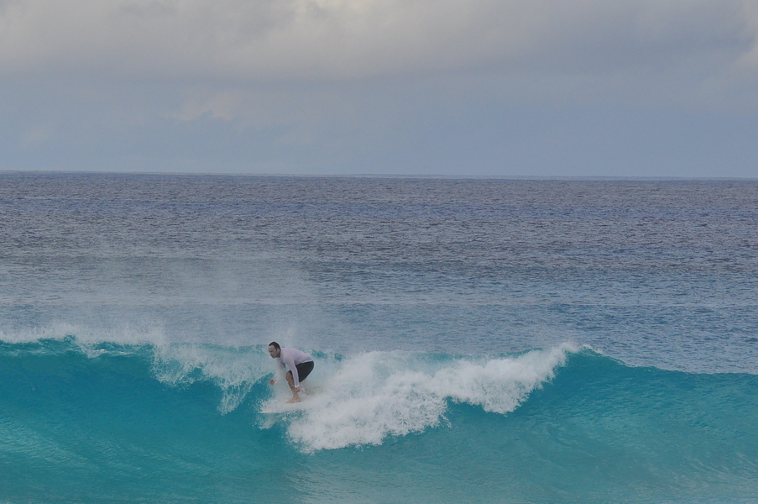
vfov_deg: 3.8
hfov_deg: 5.7
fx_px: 7548
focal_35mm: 359
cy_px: 436
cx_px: 254
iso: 400
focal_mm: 135
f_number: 8
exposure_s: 1/2000
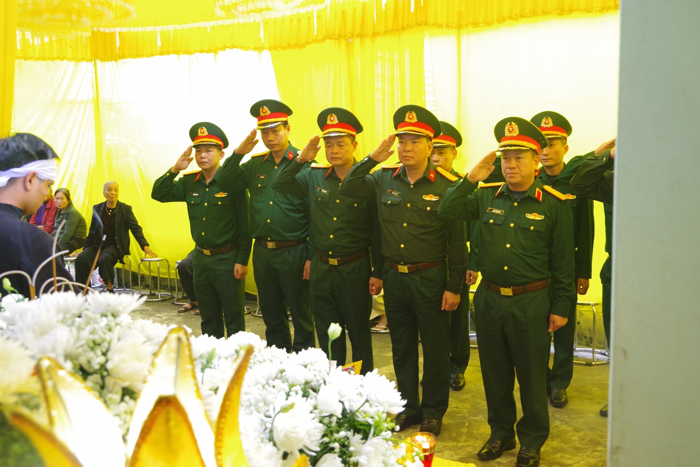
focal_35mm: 36
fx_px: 700
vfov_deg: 36.9
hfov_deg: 53.1
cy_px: 234
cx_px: 350
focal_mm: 24
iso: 1600
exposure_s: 1/50
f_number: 5
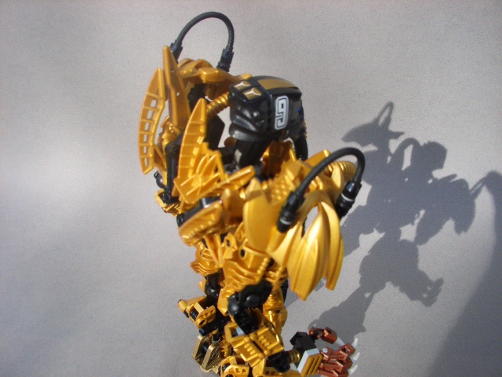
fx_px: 508
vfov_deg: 40.7
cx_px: 251
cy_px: 188
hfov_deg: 52.6
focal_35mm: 35
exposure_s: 1/160
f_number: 4.3
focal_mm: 5.8
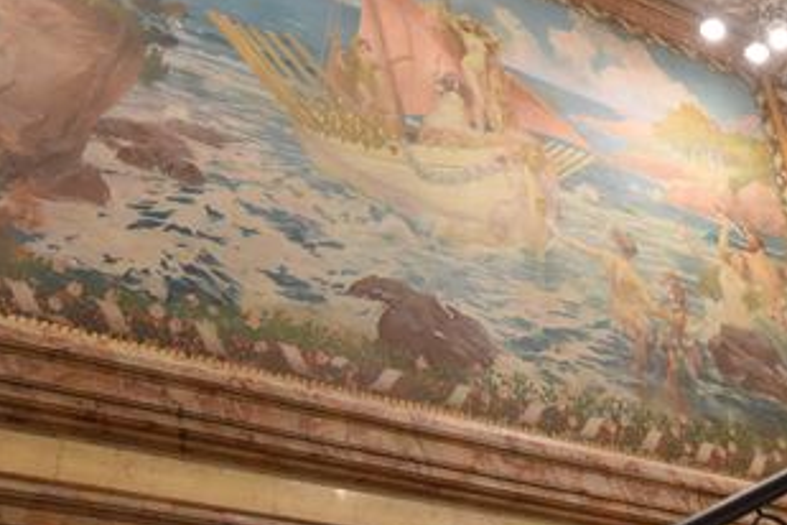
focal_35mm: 51
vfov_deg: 25.1
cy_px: -13
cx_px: 537
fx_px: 1115
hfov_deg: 38.4
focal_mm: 10
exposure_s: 1/60
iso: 1800
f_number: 3.5
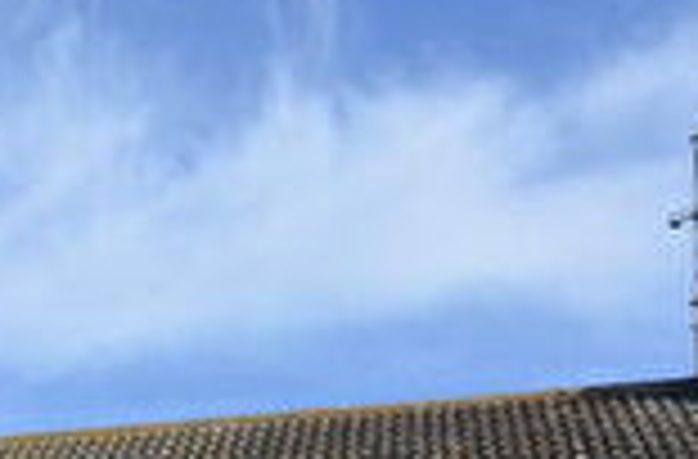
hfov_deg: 21.2
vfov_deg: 13.1
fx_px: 1704
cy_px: 938
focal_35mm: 88
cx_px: -185
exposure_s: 1/250
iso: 100
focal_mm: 13
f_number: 8
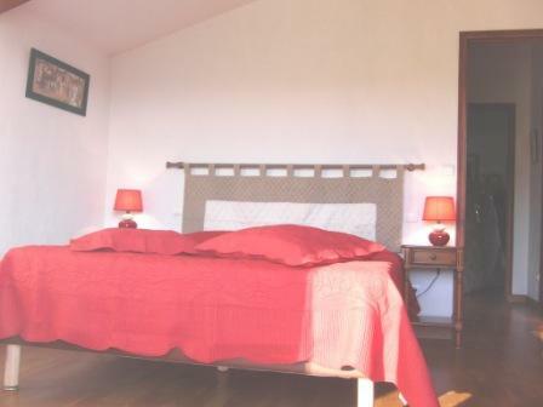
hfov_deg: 50.1
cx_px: 272
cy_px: 204
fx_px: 580
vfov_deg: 38.7
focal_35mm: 37
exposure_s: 1/80
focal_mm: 6.42
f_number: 3.6
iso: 100
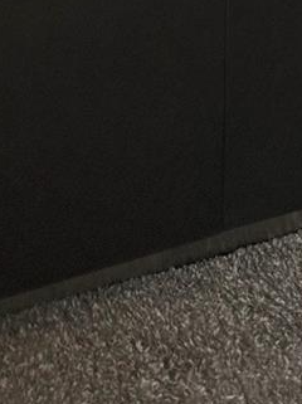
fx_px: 1340
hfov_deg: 12.8
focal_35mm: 115
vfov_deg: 13.2
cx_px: 234
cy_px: -537
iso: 80
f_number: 1.78
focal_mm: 6.86
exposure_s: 1/121
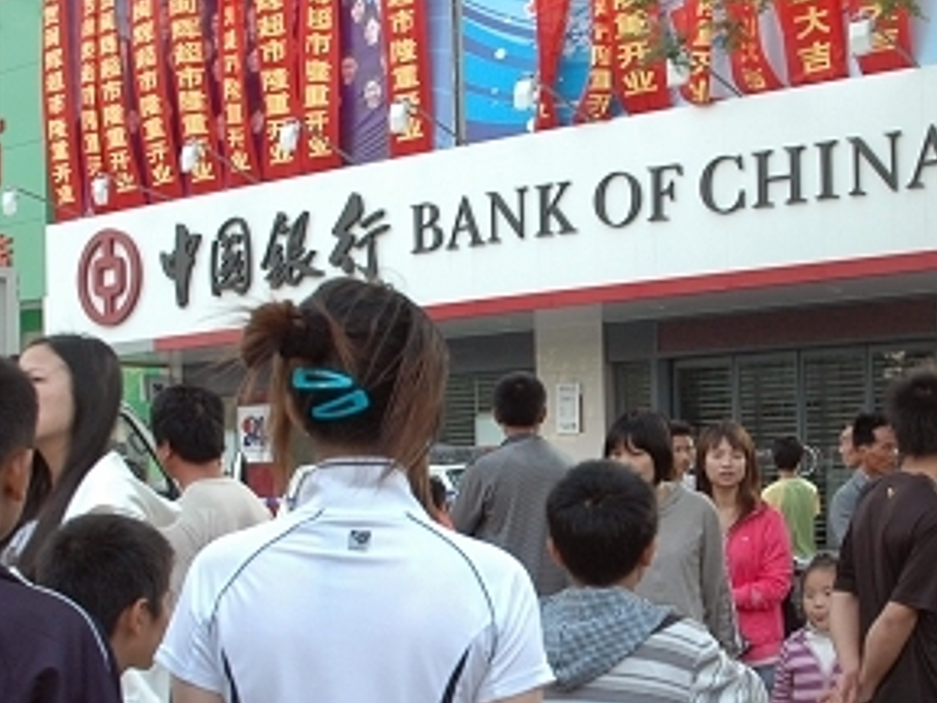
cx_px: 660
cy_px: 506
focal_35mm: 63
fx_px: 1705
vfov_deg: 23.1
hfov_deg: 30.4
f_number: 5.6
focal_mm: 18
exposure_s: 1/125
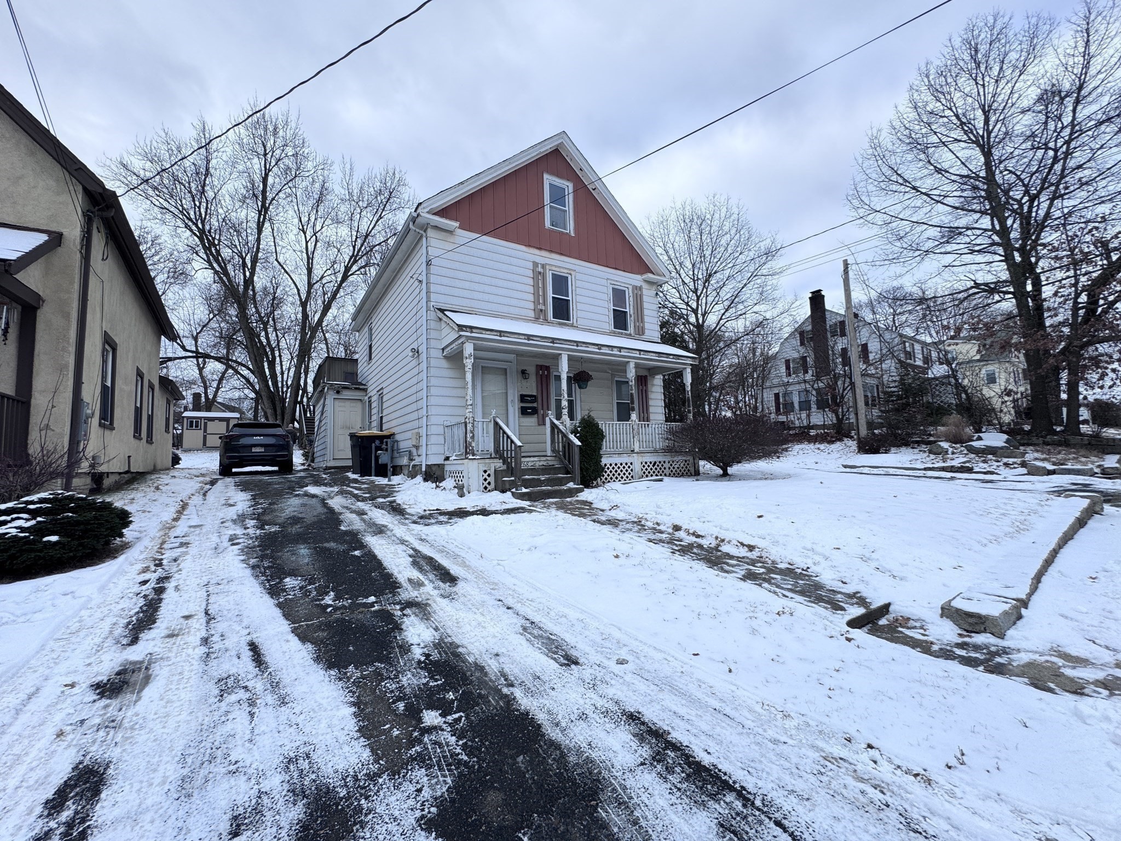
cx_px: 560
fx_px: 453
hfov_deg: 102.1
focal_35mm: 14
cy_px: 420
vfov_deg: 85.7
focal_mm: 2.22
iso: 50
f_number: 2.2
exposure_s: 1/956
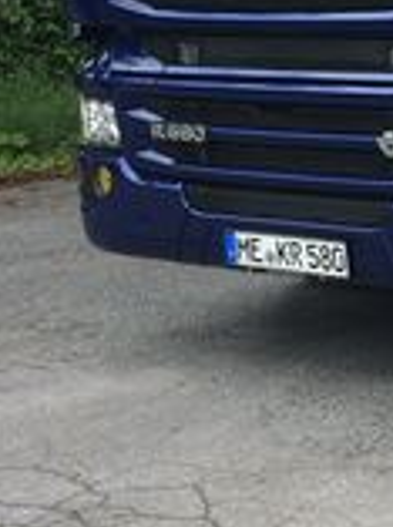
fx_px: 1748
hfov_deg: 11.9
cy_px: 168
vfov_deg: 17.1
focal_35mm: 115
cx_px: 699
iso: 32
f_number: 2.2
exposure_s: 1/173
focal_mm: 4.12
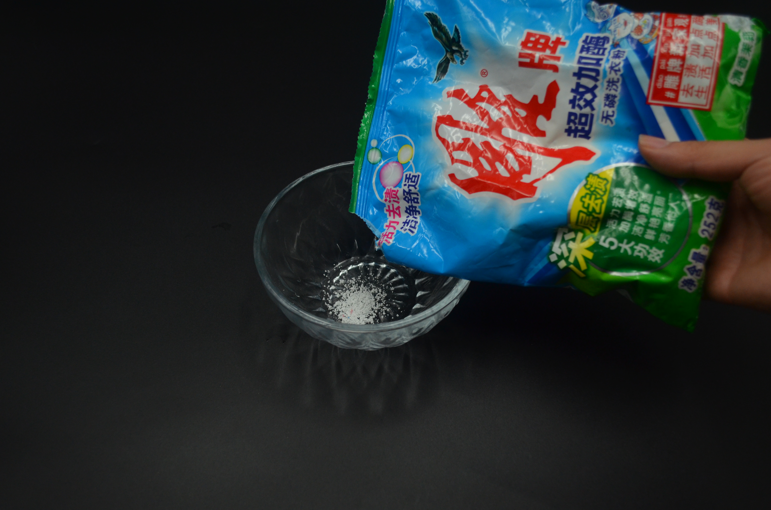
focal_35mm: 36
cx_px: 386
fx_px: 769
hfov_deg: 53.2
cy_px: 255
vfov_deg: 36.7
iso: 720
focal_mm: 24
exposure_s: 1/1000
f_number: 4
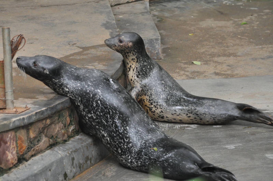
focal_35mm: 270
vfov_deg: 5.1
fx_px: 2045
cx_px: 136
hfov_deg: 7.6
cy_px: 90
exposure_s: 1/60
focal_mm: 180
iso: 800
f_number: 5
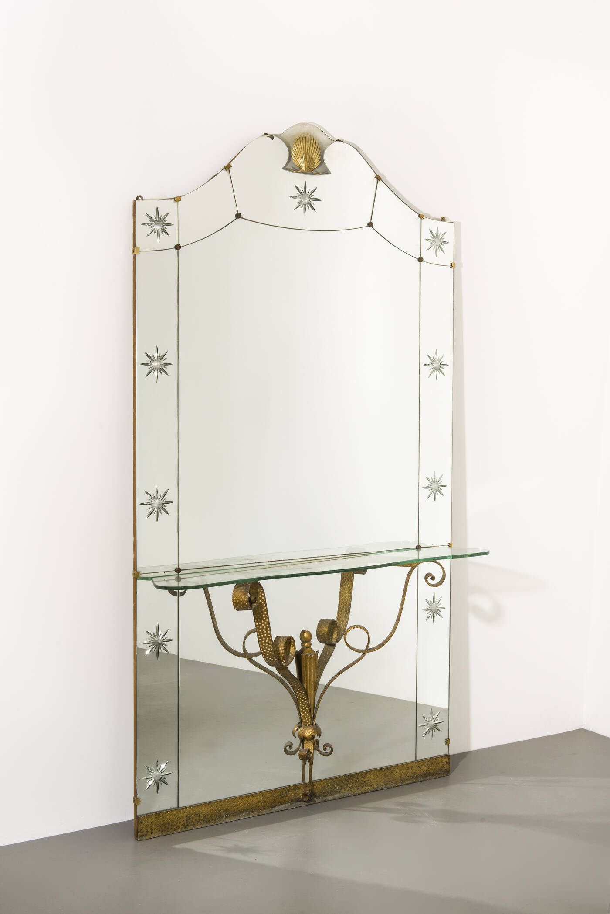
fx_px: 1219
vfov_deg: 41.1
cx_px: 305
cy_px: 457
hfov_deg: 28.1
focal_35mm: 48
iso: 160
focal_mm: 48
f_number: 13
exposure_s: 1/200
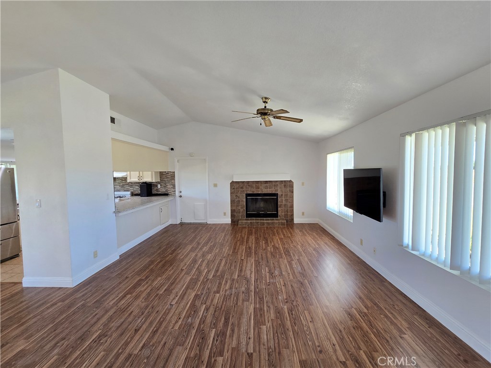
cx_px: 246
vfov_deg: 89.9
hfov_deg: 106.2
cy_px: 184
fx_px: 184
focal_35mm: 13
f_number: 2.2
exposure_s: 1/60
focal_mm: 2.2
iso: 125
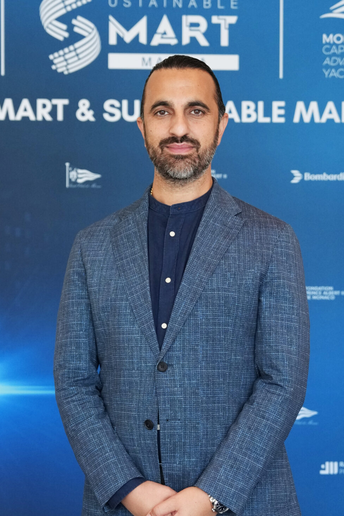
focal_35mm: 81
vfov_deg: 25.0
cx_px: 180
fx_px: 1161
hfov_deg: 16.9
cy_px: 300
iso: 2000
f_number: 3.2
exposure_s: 1/800
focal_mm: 44
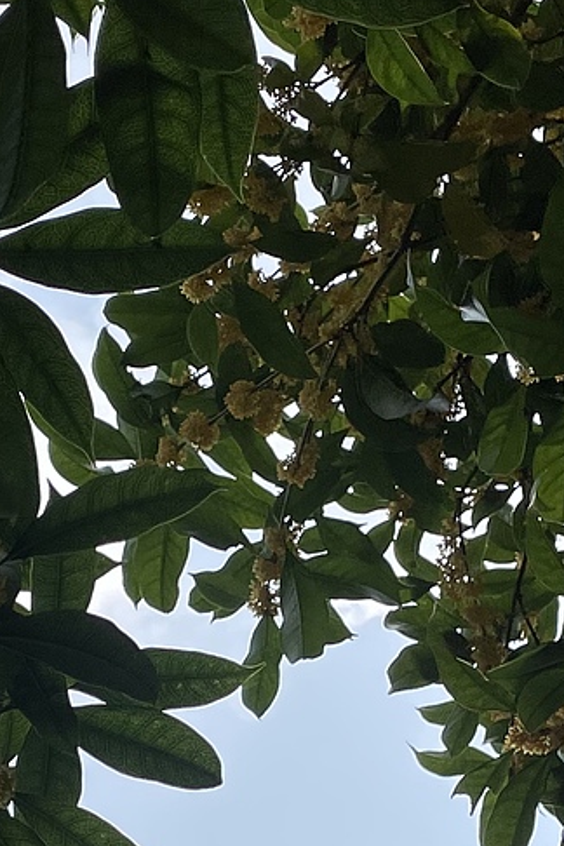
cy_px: 784
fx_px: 2232
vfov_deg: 20.9
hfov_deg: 14.4
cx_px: 221
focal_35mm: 95
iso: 32
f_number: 1.6
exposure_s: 1/5556
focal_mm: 4.2
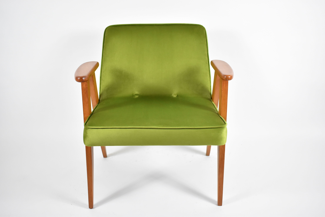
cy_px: 108
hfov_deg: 46.4
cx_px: 162
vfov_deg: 31.9
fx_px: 379
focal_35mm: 42
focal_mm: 28
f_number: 4.2
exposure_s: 1/125
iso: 1400
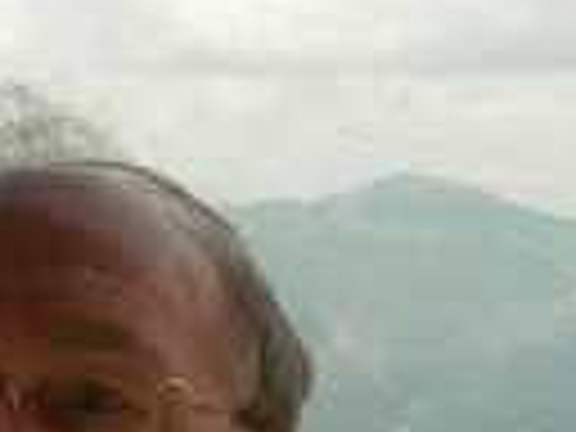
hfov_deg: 11.1
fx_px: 2962
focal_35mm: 178
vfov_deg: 8.3
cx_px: 392
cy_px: 306
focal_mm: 7.8
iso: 50
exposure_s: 1/315
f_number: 4.8
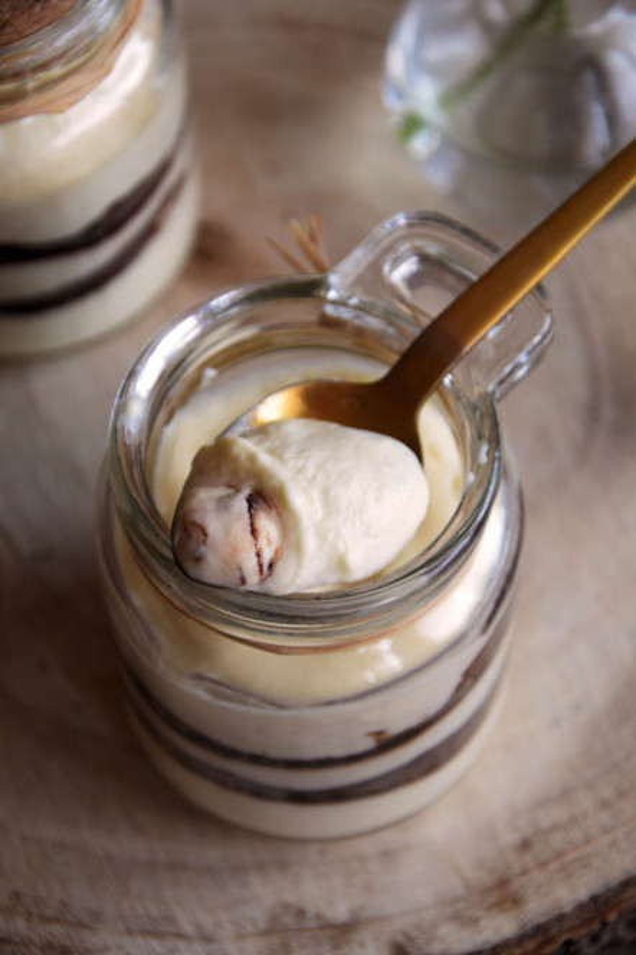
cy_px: 478
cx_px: 318
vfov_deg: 18.2
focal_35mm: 112
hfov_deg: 12.2
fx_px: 2984
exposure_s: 1/30
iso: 400
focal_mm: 75
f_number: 5.3
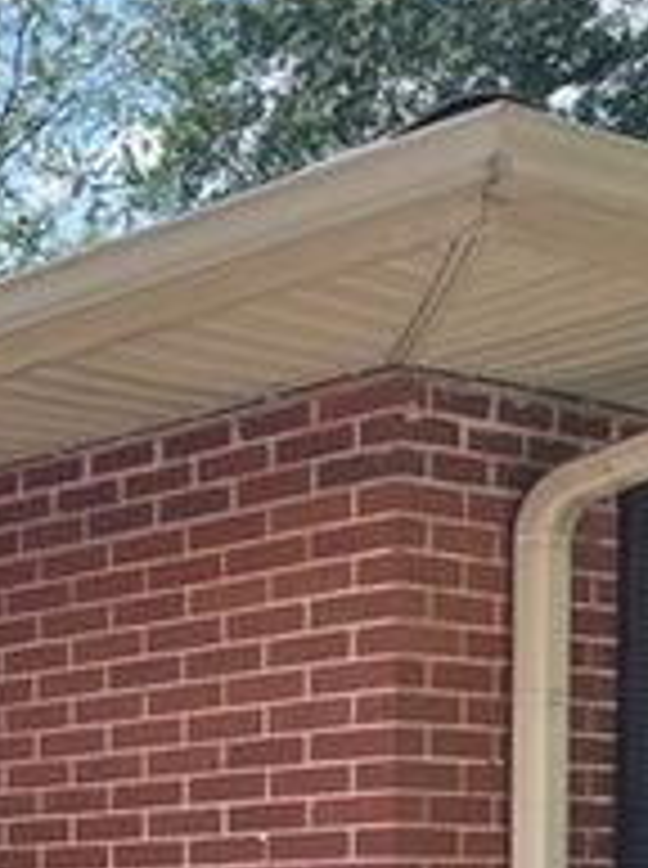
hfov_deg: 14.7
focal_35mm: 90
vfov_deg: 20.3
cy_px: 1073
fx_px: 2254
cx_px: -446
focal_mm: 4.2
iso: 32
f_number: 1.6
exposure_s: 1/1233
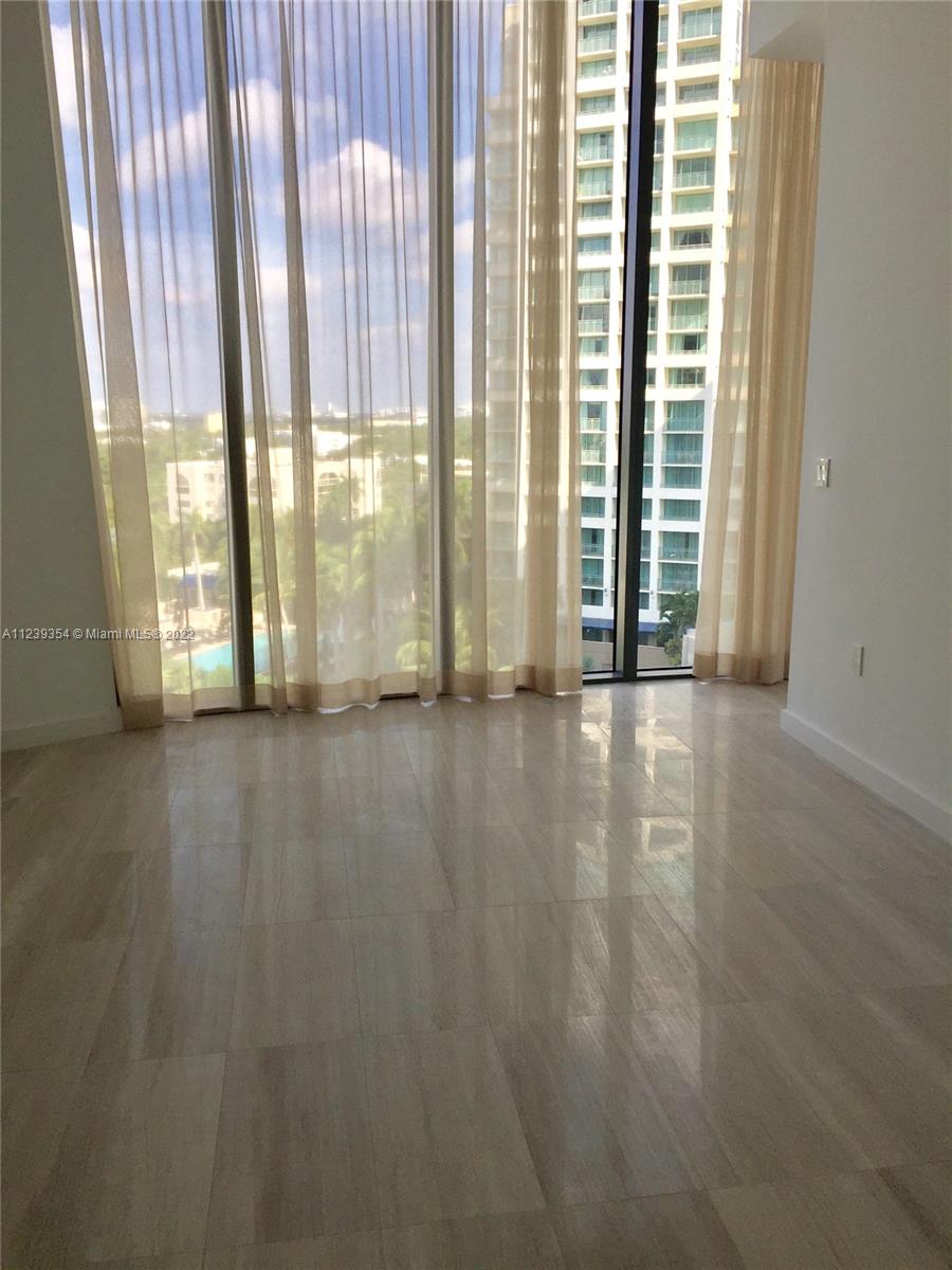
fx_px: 1063
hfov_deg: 48.2
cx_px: 476
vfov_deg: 61.7
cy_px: 635
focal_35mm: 29
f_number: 2.2
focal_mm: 4.15
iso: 32
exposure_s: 1/403
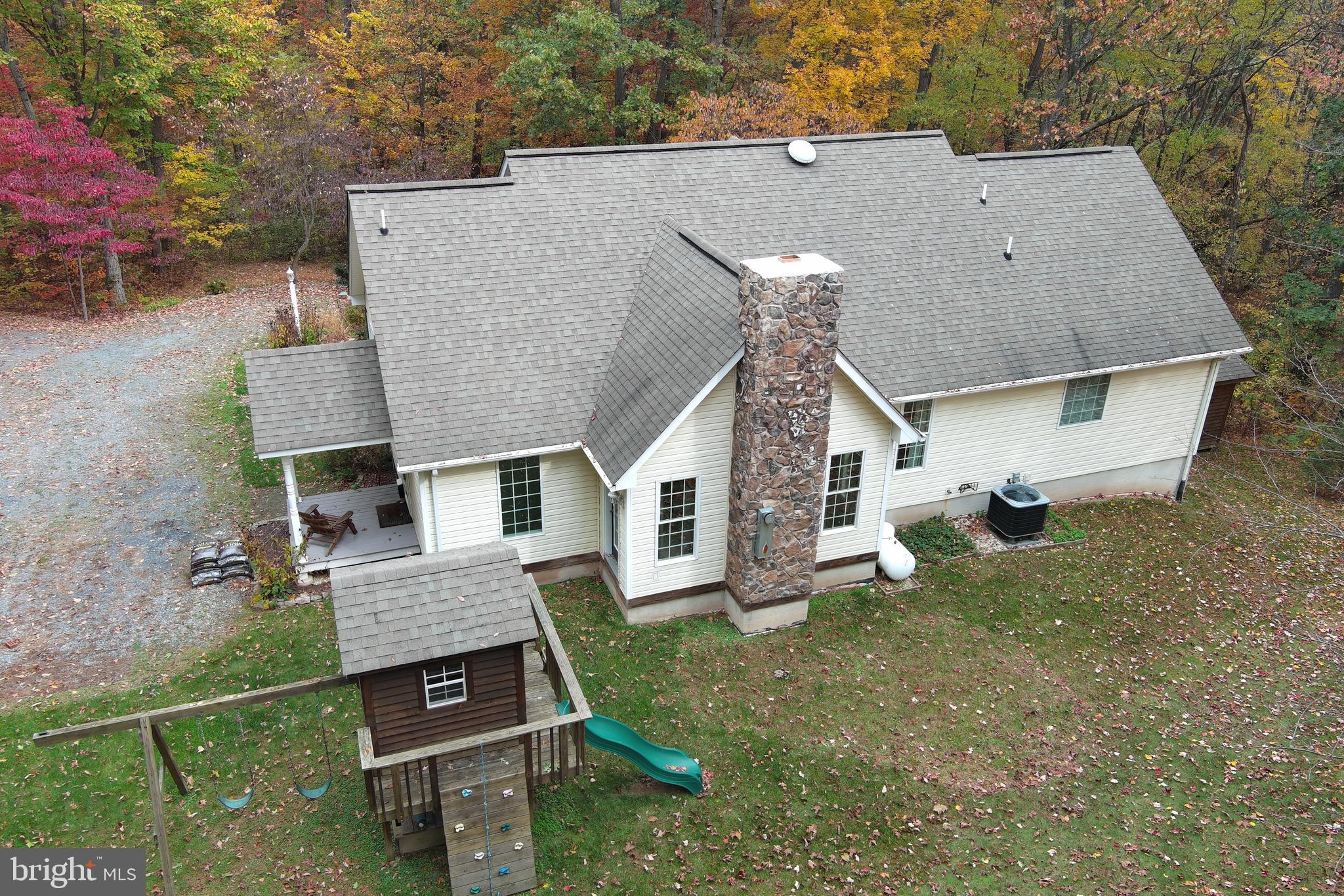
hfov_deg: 63.7
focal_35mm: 29
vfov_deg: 45.0
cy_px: 448
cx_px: 672
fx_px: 1083
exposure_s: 1/161
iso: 100
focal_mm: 10.57
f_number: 2.8
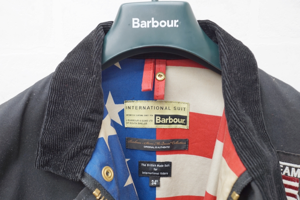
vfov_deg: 36.8
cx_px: 150
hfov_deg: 53.1
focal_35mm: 36
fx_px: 300
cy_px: 100
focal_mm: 24
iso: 200
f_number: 5
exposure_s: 1/20
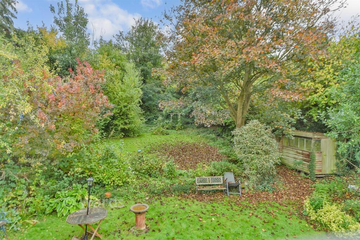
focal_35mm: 21
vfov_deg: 59.5
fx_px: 210
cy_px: 120
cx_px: 180
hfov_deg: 81.2
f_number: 4.5
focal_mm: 14
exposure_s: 1/80
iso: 500
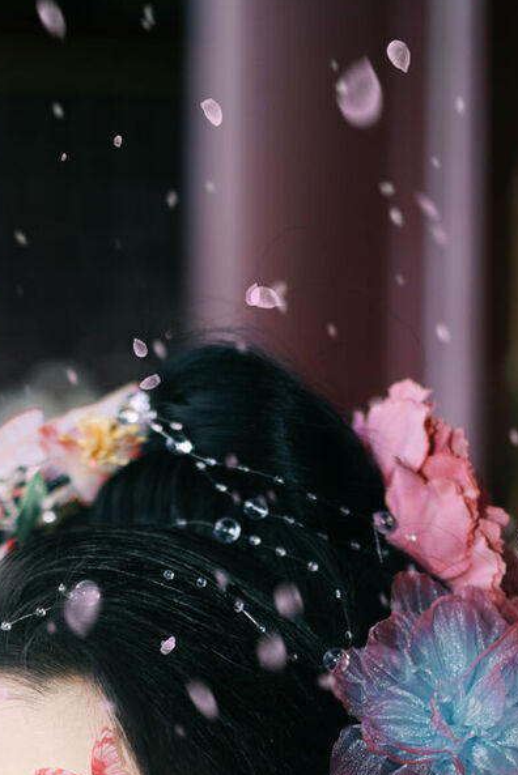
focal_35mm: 130
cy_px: 1012
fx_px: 2802
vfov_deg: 15.0
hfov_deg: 10.5
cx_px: 82
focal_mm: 50
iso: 100
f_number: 2
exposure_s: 1/125
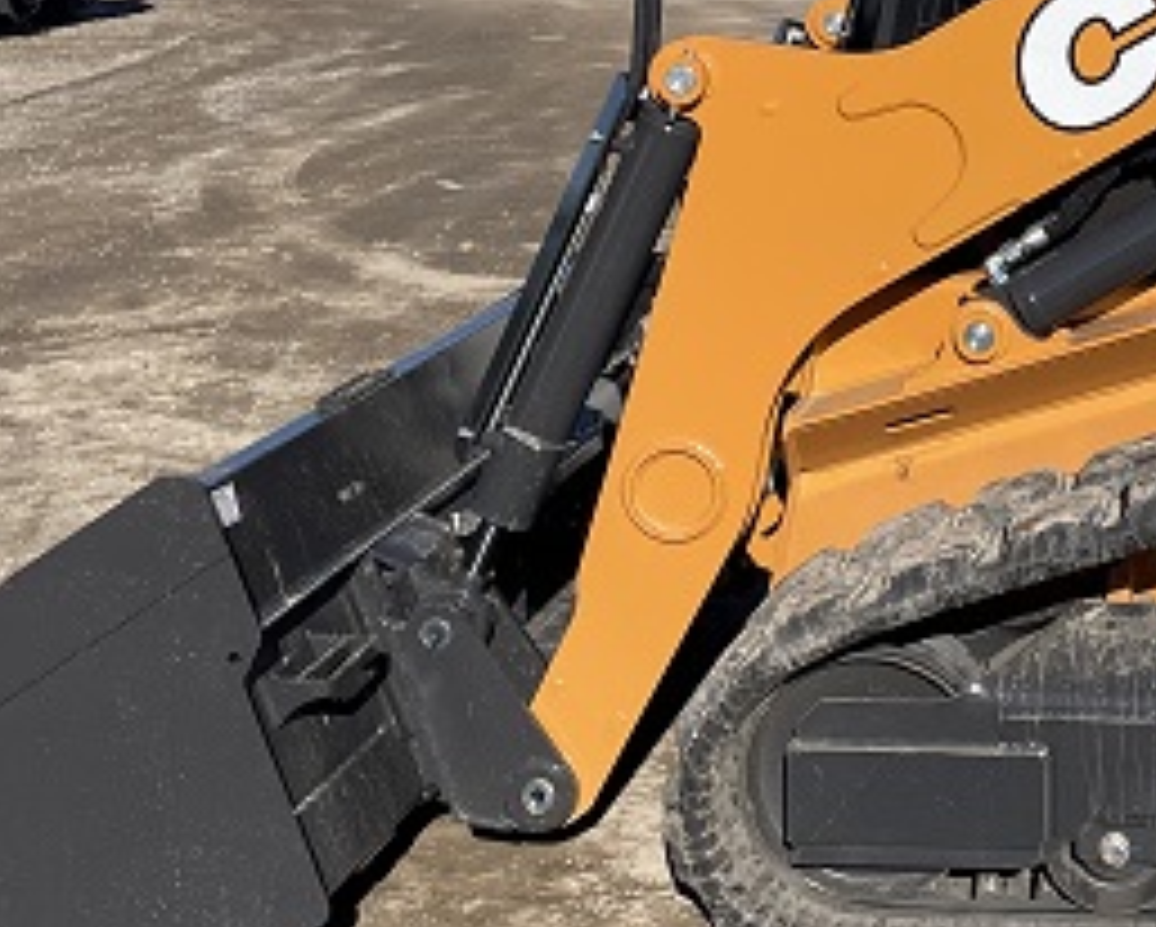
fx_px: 2705
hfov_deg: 23.2
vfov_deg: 18.9
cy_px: 9
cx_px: 1147
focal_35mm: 79
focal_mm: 4.2
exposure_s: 1/5051
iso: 32
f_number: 1.6
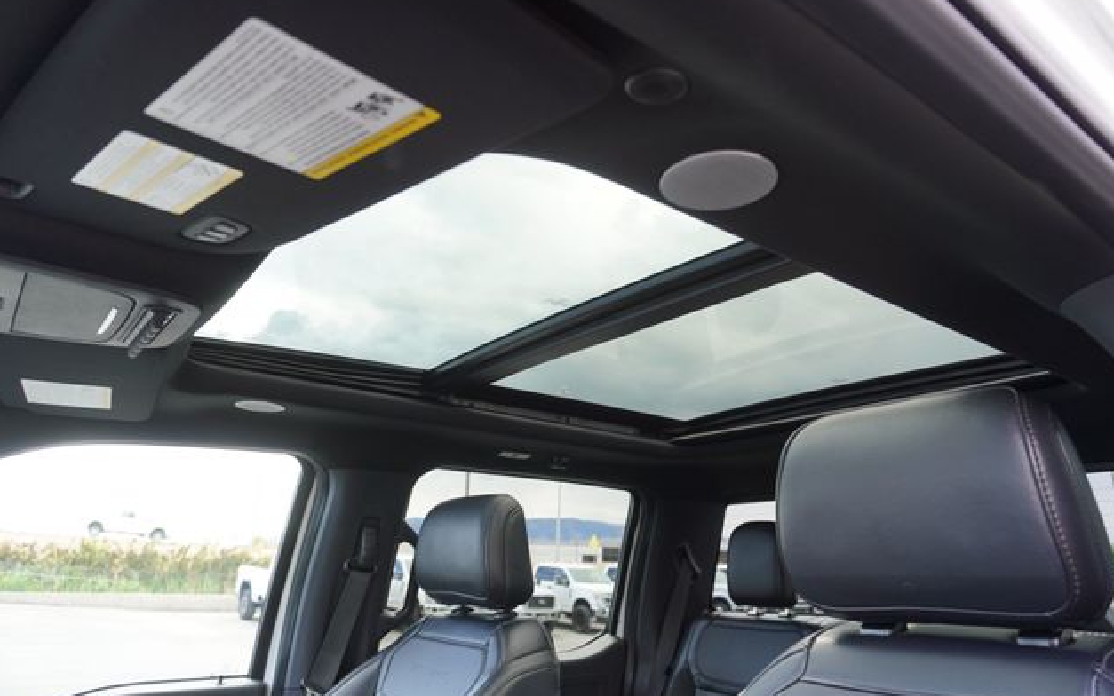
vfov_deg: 49.3
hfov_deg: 72.5
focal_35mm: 25
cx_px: 565
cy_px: 357
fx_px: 759
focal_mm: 16
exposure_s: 1/60
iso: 160
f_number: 4
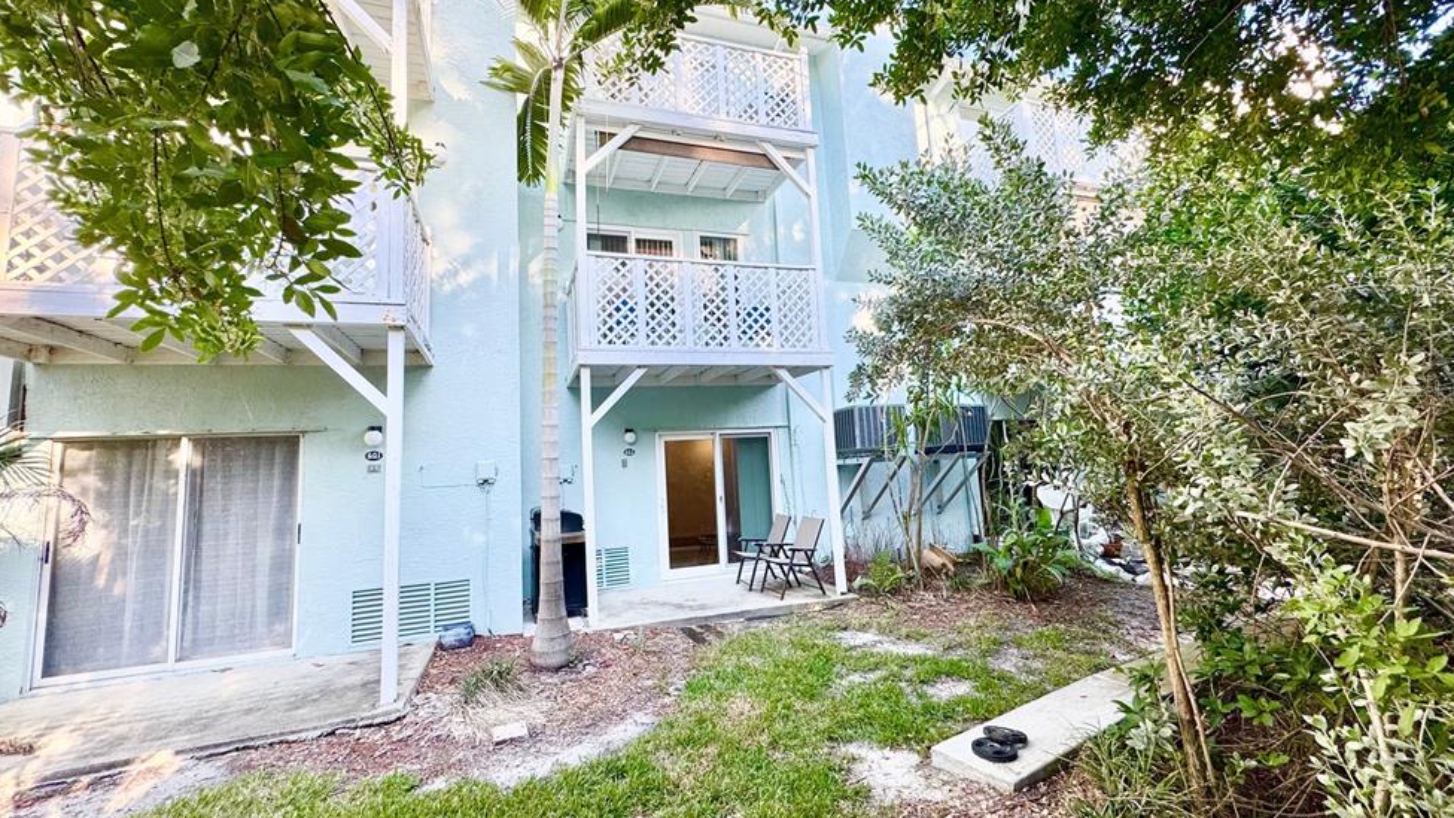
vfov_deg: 67.0
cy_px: 389
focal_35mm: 16
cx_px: 734
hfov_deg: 99.4
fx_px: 617
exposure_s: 1/115
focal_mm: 2.22
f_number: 2.2
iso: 40
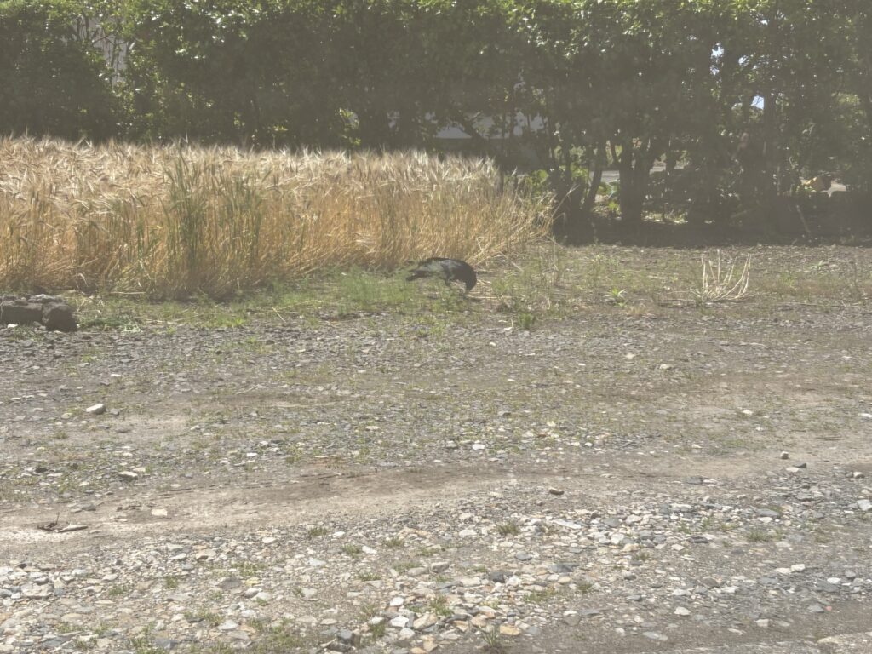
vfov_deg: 28.0
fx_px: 1310
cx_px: 436
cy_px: 327
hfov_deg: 36.8
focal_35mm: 52
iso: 32
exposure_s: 1/2857
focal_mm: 5.96
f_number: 1.6
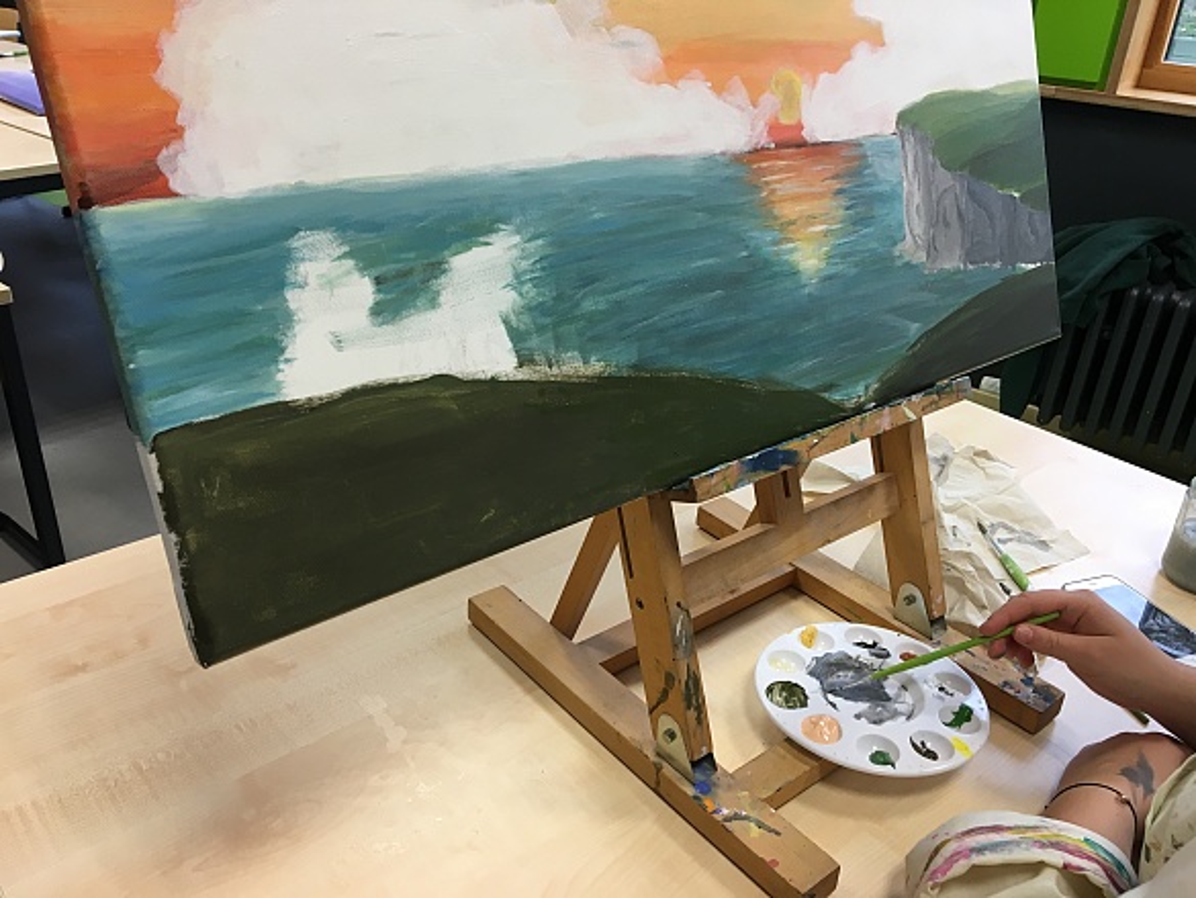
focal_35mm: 29
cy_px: 449
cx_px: 598
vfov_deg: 48.2
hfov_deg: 61.6
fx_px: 1002
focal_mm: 4.15
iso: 40
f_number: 2.2
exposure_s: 1/33
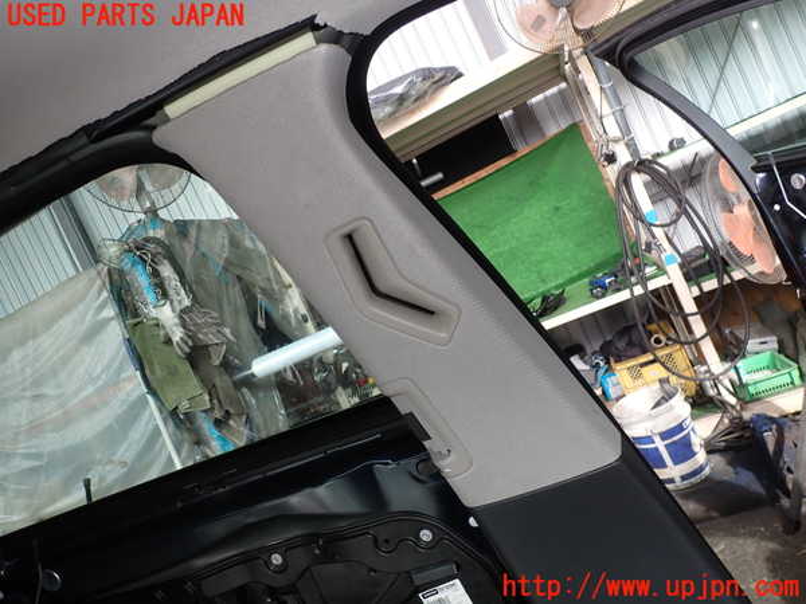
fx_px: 582
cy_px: 302
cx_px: 403
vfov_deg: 54.9
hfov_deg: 69.4
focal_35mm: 25
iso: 100
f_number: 2.8
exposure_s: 1/80
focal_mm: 4.5
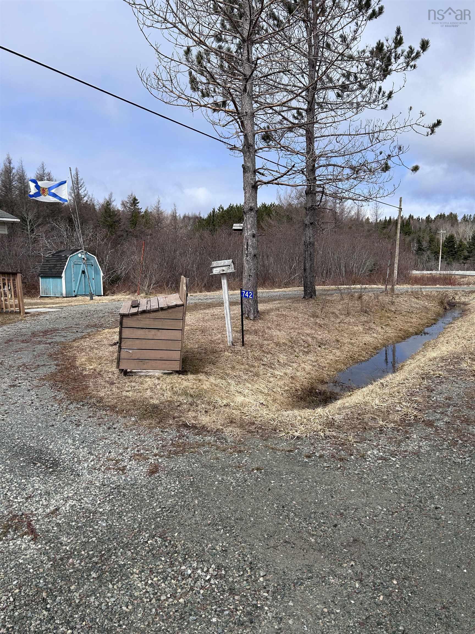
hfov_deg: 53.1
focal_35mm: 26
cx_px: 238
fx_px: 476
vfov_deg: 67.3
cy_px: 317
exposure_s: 1/4630
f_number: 1.5
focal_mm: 5.7
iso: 50
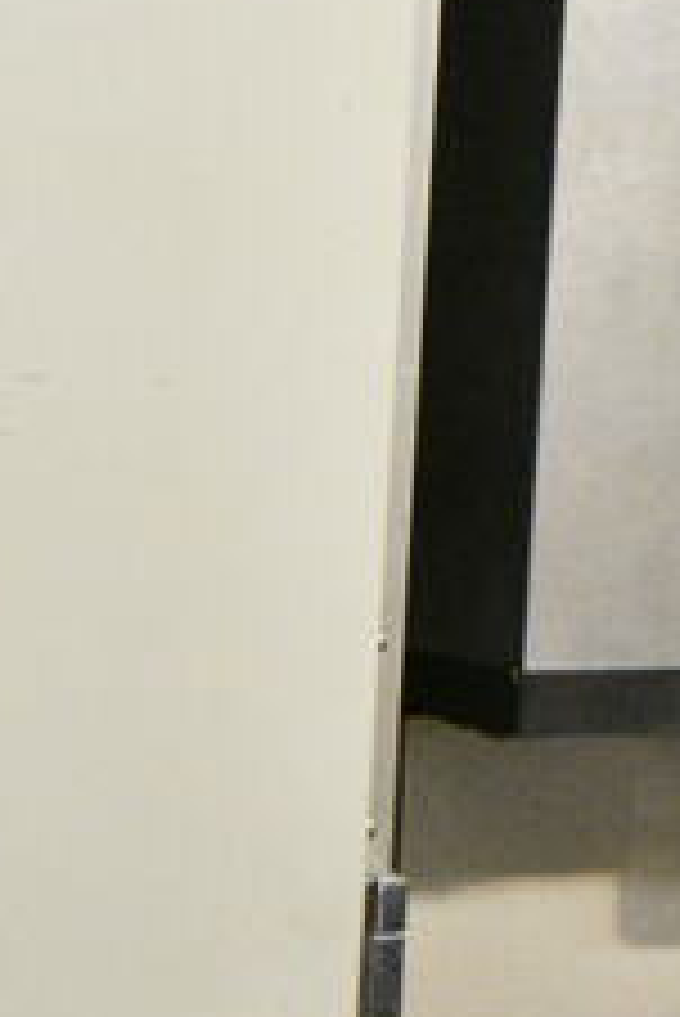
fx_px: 3423
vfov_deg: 16.2
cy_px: 1231
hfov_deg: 10.8
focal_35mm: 121
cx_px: -428
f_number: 8
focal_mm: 20
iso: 6400
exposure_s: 1/400
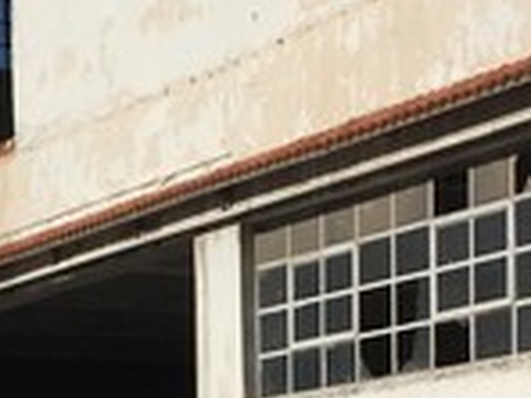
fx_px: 2316
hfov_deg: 12.9
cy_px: 656
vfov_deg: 9.5
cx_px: -11
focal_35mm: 151
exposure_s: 1/7937
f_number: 2.2
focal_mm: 4.15
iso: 32
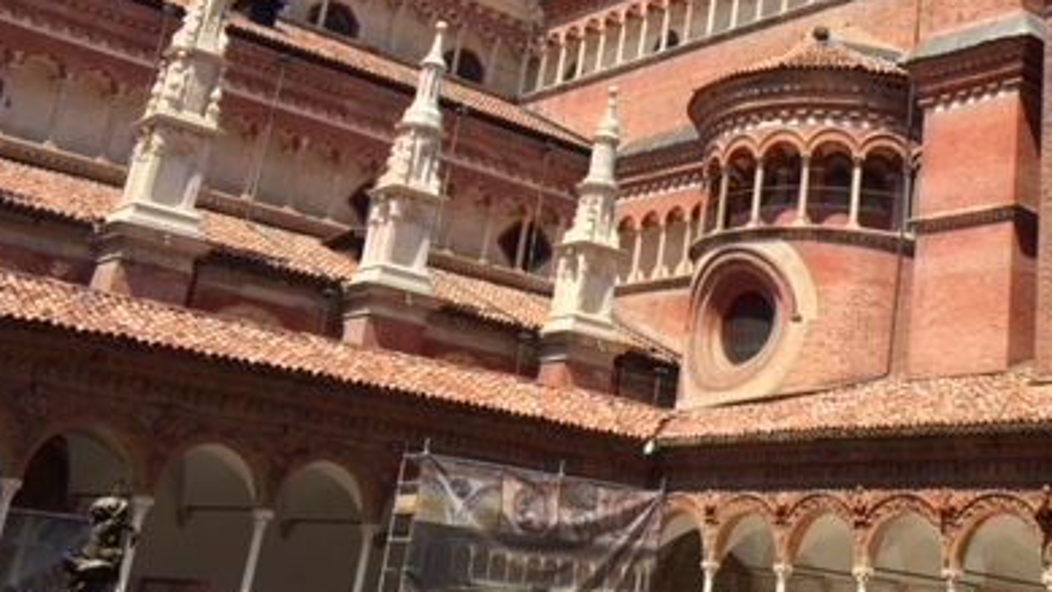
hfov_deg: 38.5
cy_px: 70
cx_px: 825
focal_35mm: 52
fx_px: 1451
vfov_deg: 22.6
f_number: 2.2
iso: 32
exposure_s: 1/1582
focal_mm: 4.15
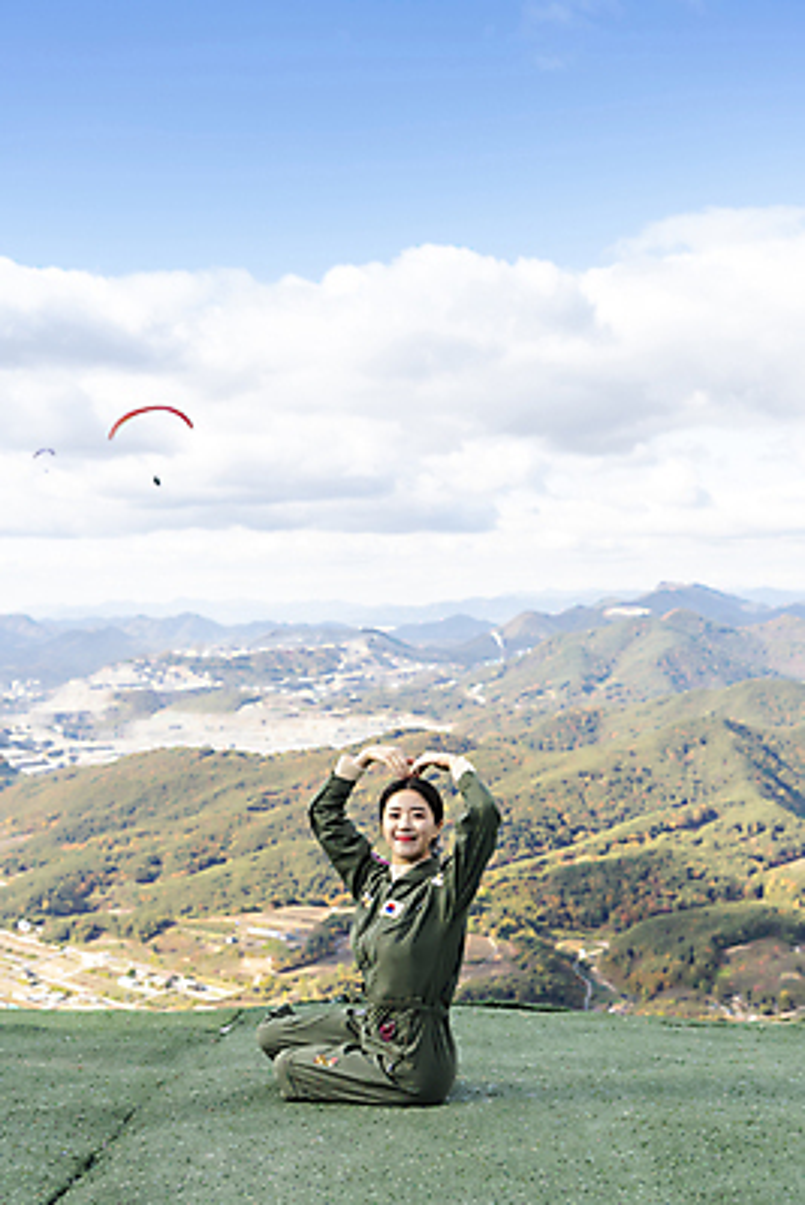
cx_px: 402
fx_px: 1608
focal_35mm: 48
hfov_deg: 28.1
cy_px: 602
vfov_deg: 41.1
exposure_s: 1/500
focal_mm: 48
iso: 250
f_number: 5.6
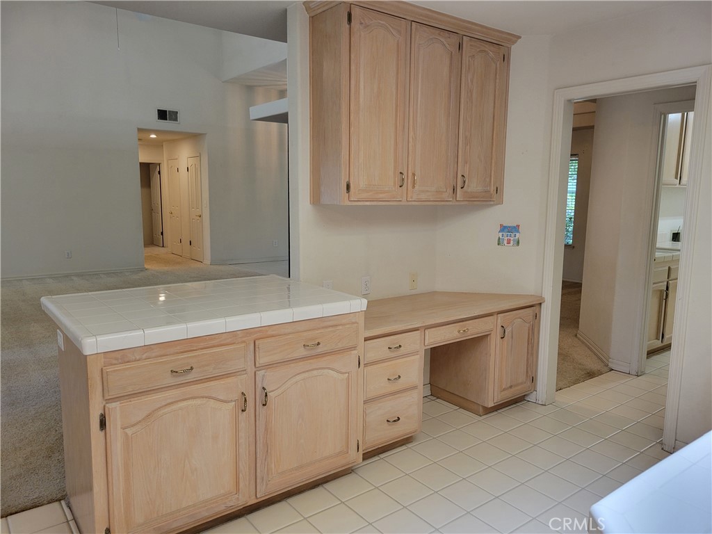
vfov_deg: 53.1
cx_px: 356
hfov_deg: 67.3
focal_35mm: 26
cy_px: 267
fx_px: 535
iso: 200
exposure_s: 1/120
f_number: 1.8
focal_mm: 5.4
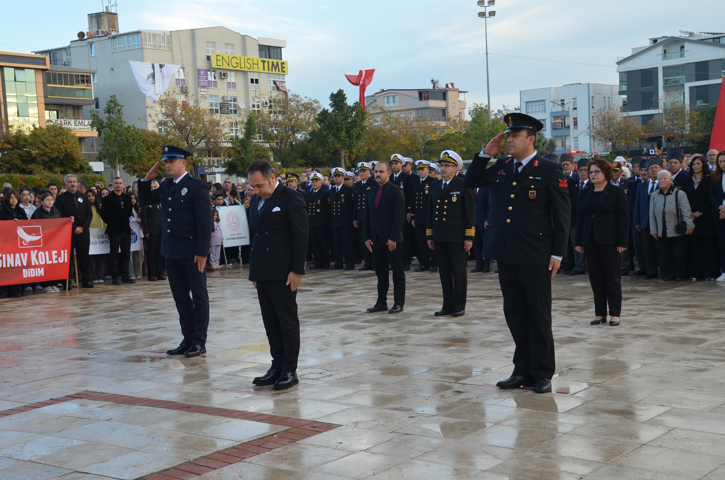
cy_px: 236
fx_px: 985
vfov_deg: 27.4
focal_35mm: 49
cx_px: 357
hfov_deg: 40.4
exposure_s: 1/125
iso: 250
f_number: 5.6
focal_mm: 32
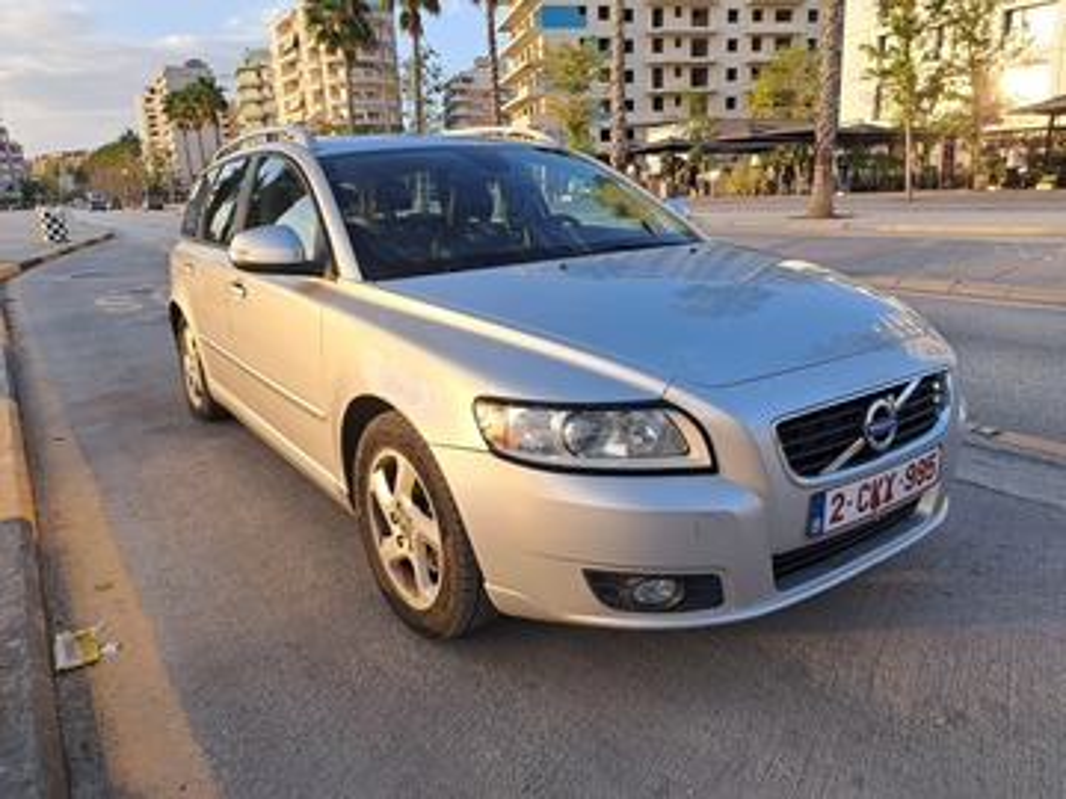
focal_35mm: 24
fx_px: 739
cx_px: 533
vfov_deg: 56.8
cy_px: 400
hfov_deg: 71.6
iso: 50
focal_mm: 5.23
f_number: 1.8
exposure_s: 1/191
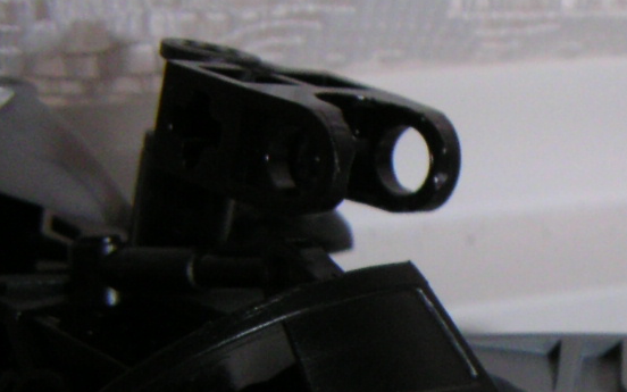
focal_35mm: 91
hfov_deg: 22.6
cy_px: 486
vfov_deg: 13.9
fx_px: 1555
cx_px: 453
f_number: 6.7
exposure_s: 1/45
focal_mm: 4.8
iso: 200
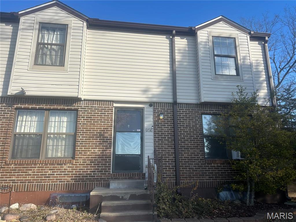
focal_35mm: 26
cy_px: 111
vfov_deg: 53.1
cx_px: 148
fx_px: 222
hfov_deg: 67.3
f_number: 1.5
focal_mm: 5.7
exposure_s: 1/2632
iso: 50
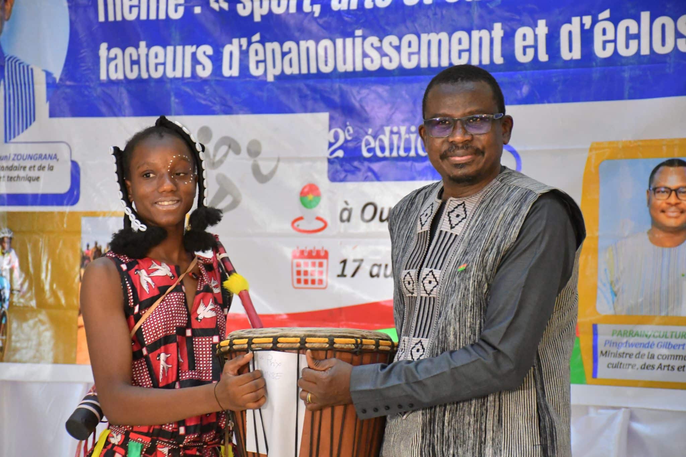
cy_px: 228
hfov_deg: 18.3
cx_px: 343
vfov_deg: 12.2
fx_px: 2134
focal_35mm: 112
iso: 3200
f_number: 5
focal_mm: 75
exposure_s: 1/161
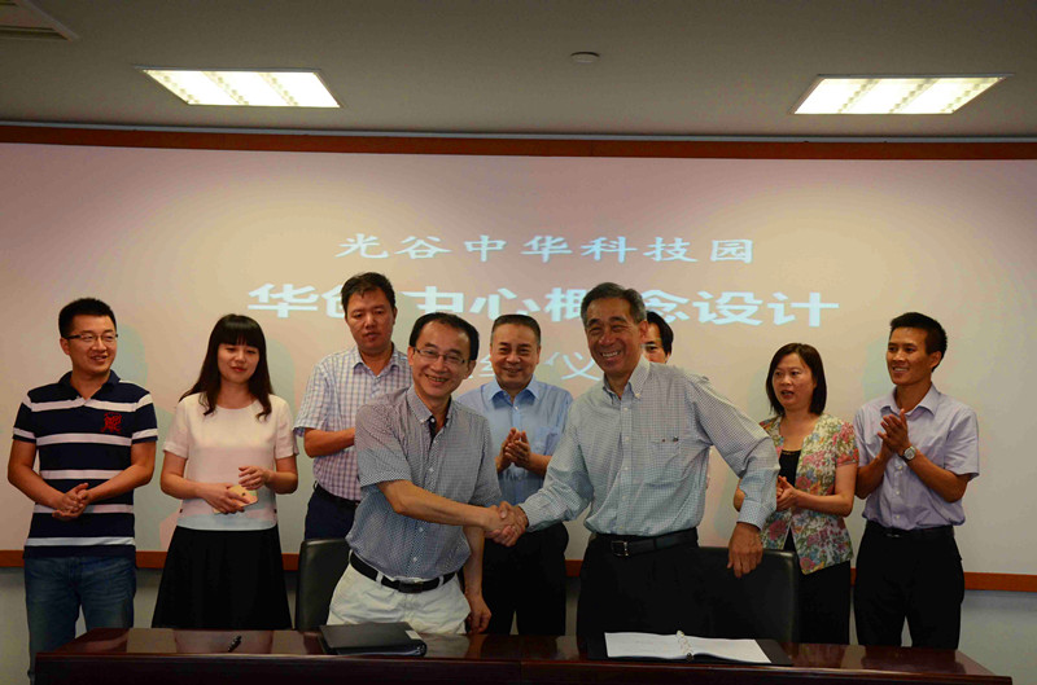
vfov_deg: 27.9
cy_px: 342
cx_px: 518
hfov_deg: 41.2
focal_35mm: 48
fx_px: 1379
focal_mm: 32
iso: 1600
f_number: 5.6
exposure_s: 1/125
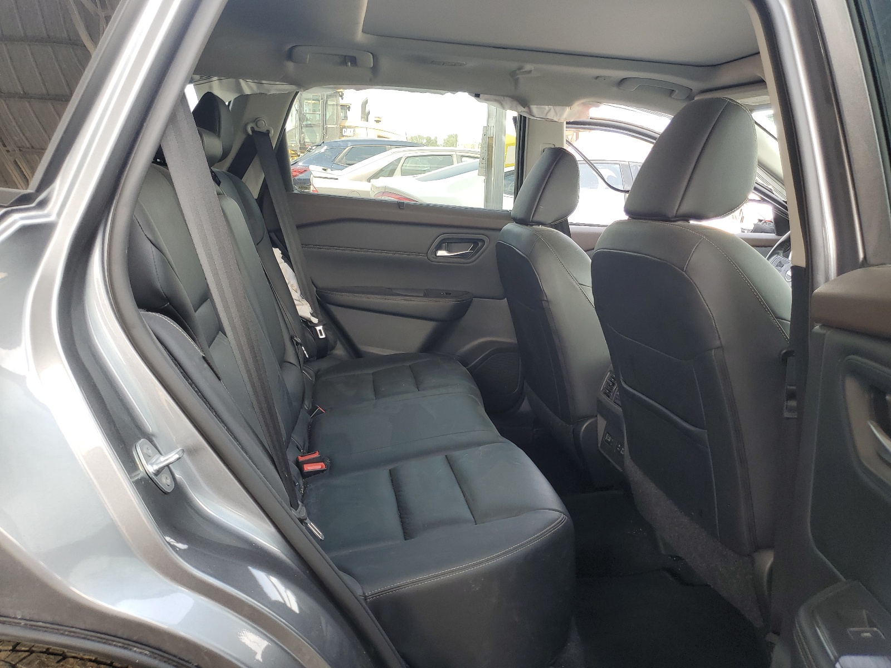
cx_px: 446
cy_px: 334
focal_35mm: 26
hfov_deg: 67.3
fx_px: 669
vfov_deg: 53.1
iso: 50
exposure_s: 1/149
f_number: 1.5
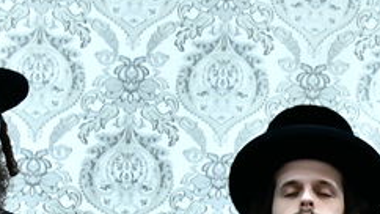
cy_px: 360
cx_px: 579
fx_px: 2750
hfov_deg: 7.8
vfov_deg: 4.4
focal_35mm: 273
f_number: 5.6
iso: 2500
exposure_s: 1/80
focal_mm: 45
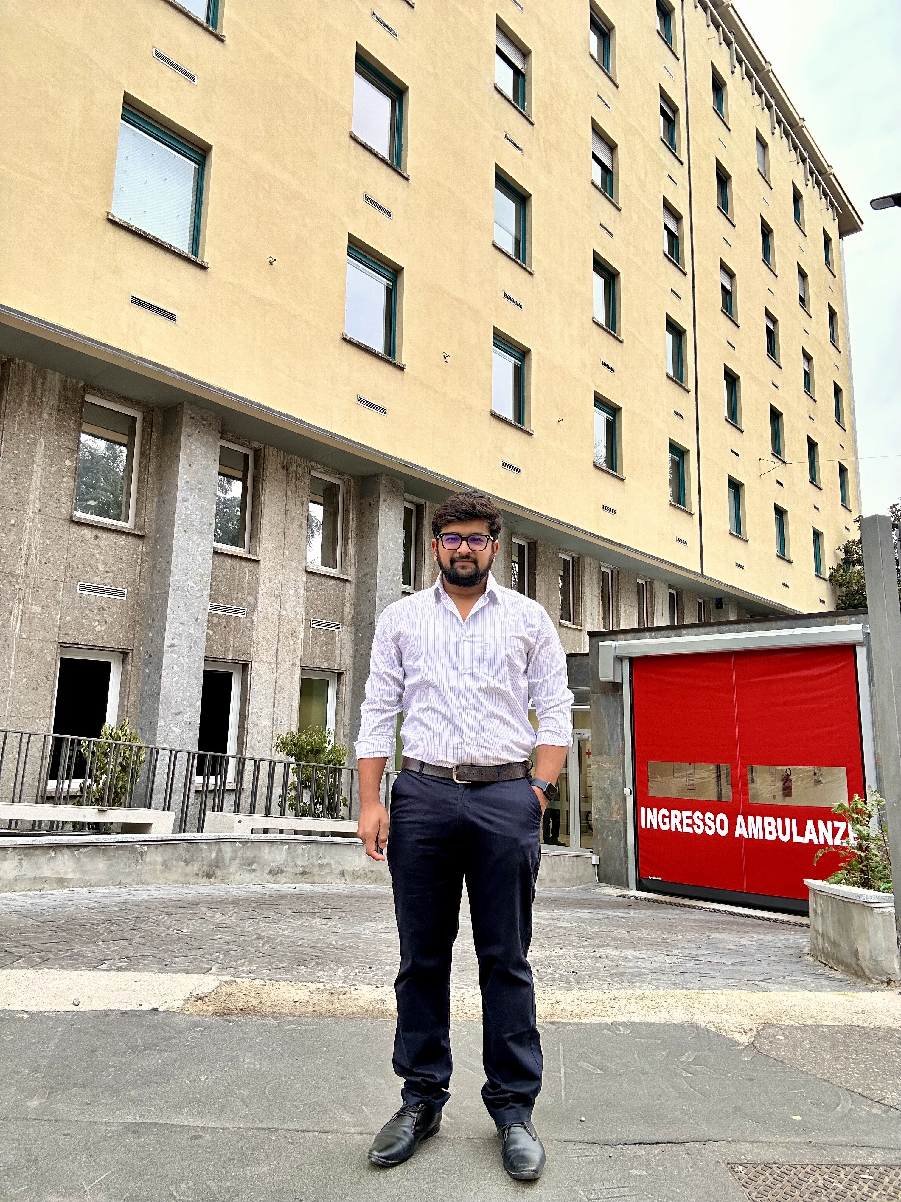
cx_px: 450
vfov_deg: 73.9
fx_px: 798
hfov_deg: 58.9
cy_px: 601
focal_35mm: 23
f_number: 1.9
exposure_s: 1/121
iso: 25
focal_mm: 2.69
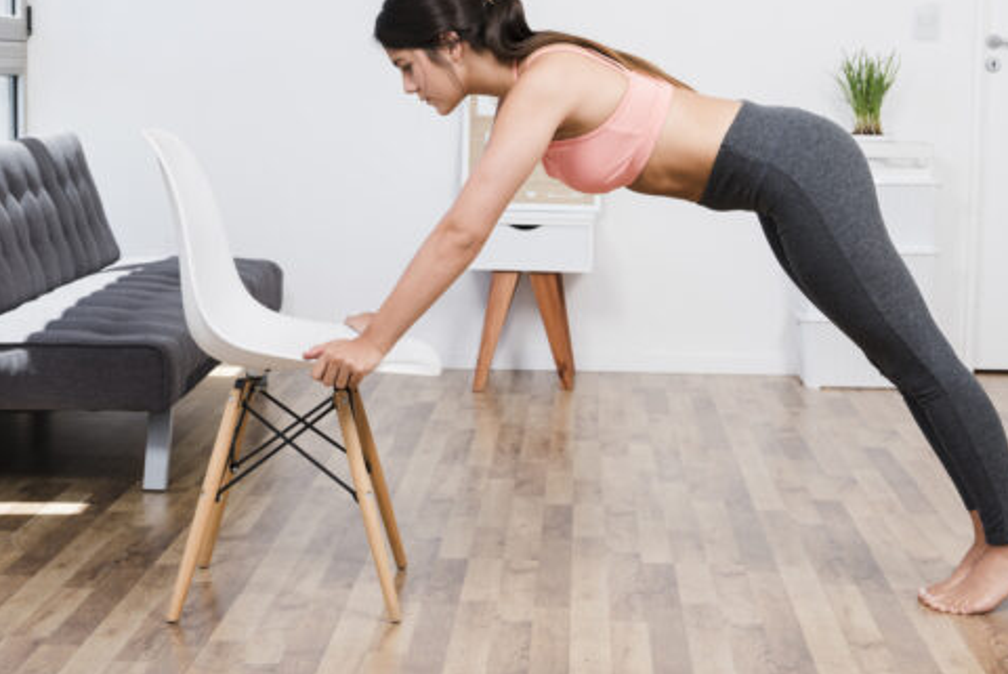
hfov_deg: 28.0
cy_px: 209
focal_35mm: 72
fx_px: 2018
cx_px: 565
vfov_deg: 18.9
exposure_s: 1/125
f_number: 5
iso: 125
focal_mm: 45
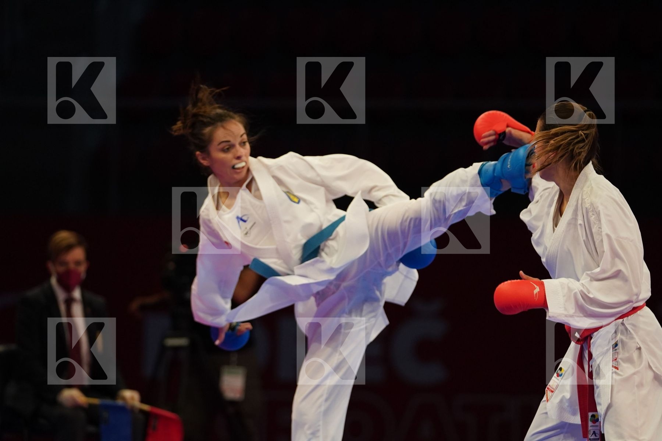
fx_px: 4248
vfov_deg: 5.9
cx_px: 331
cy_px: 220
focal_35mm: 231
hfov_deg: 8.9
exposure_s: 1/1000
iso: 2000
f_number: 2.8
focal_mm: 154
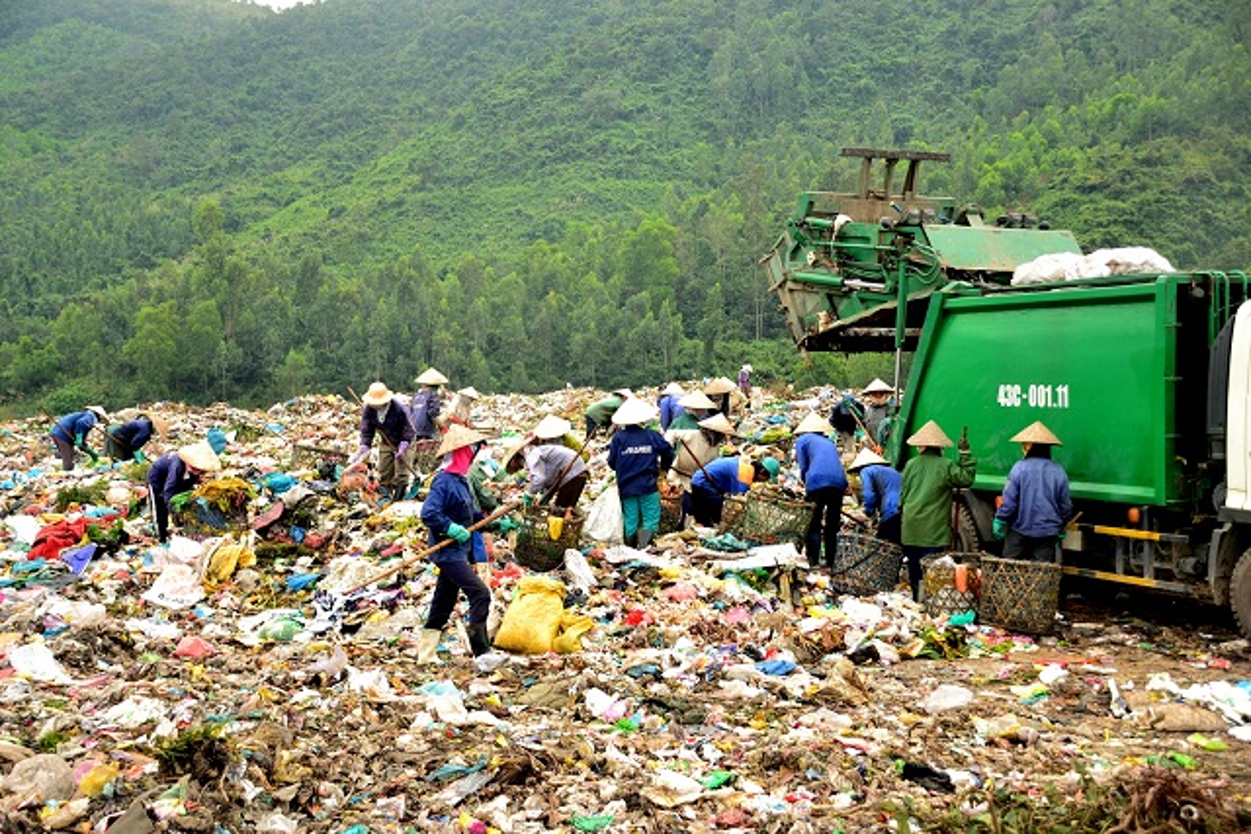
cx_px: 626
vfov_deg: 28.1
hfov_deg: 41.1
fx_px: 1668
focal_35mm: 48
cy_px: 417
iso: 100
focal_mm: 32
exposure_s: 1/160
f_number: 6.3
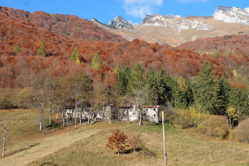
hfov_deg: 37.5
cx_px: 124
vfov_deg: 25.5
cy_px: 83
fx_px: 367
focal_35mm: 53
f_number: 8
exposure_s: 1/200
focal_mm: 35.5
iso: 200
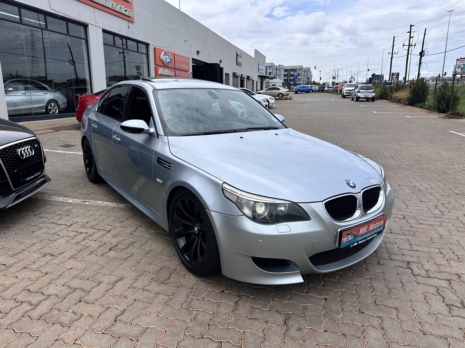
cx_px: 232
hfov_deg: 71.6
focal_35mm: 24
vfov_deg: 56.8
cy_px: 174
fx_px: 322
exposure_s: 1/4762
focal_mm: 6.86
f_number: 1.78
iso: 80
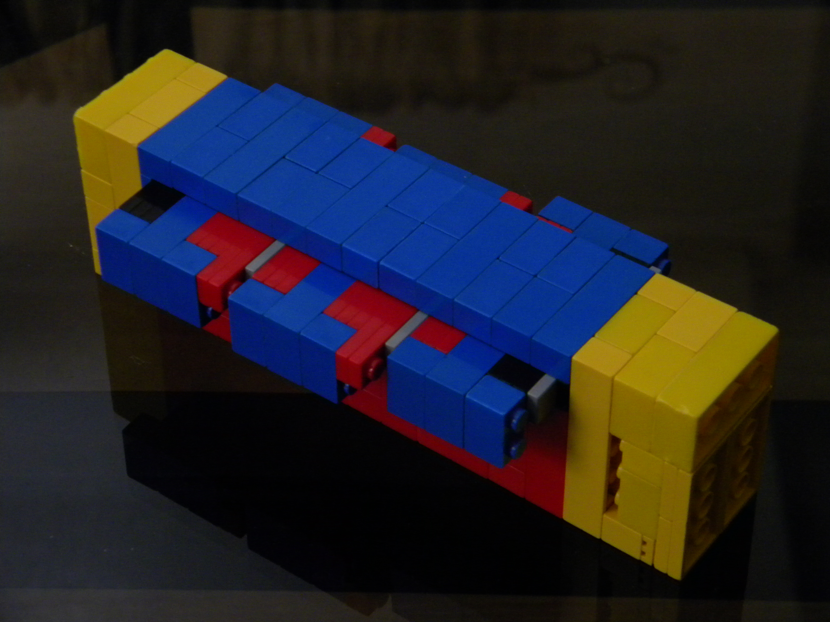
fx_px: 1990
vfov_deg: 17.8
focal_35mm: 83
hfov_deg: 23.6
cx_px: 415
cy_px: 311
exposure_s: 1/11.2
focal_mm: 15.1
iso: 400
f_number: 4.5
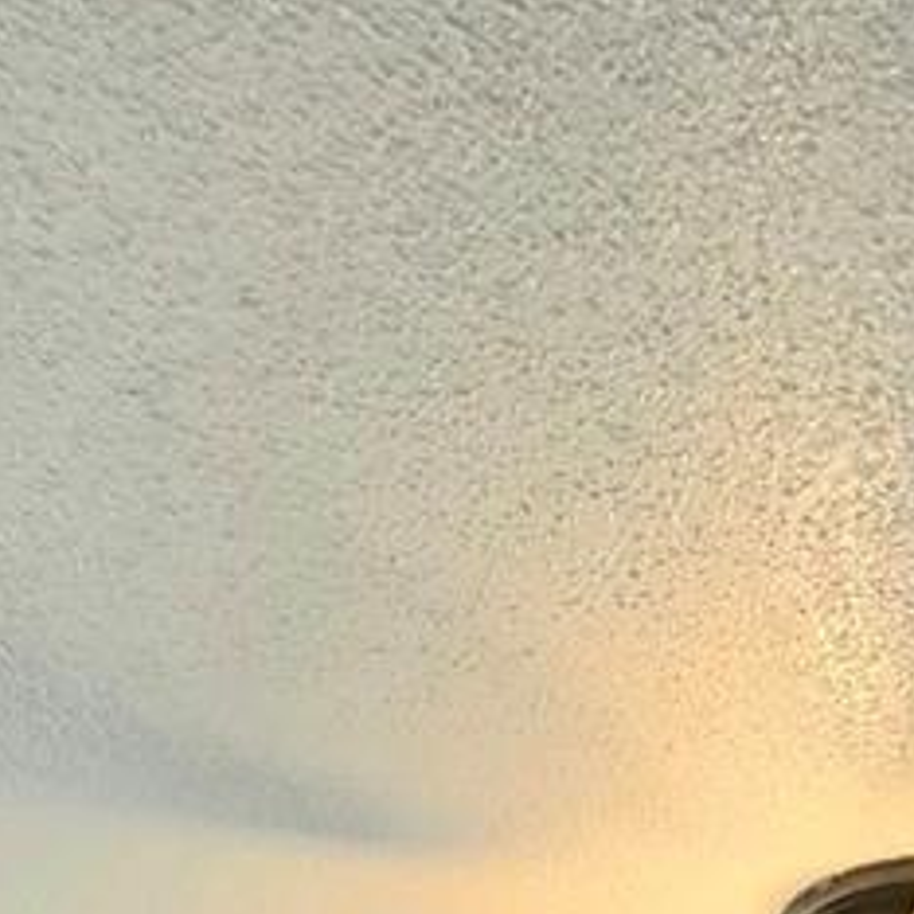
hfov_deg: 28.4
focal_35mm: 59
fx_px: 1762
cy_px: 2203
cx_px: 742
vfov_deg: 15.2
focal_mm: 2.2
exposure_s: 1/120
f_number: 1.9
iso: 160
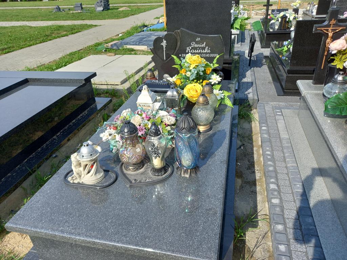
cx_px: 174
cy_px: 130
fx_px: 251
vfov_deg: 54.9
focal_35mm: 25
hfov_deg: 69.4
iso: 25
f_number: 2
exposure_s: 1/420
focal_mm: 4.6
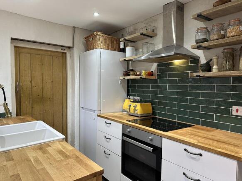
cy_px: 90
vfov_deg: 56.8
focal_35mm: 24
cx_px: 121
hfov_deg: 71.6
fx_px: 168
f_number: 1.78
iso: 200
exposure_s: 1/100
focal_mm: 6.86
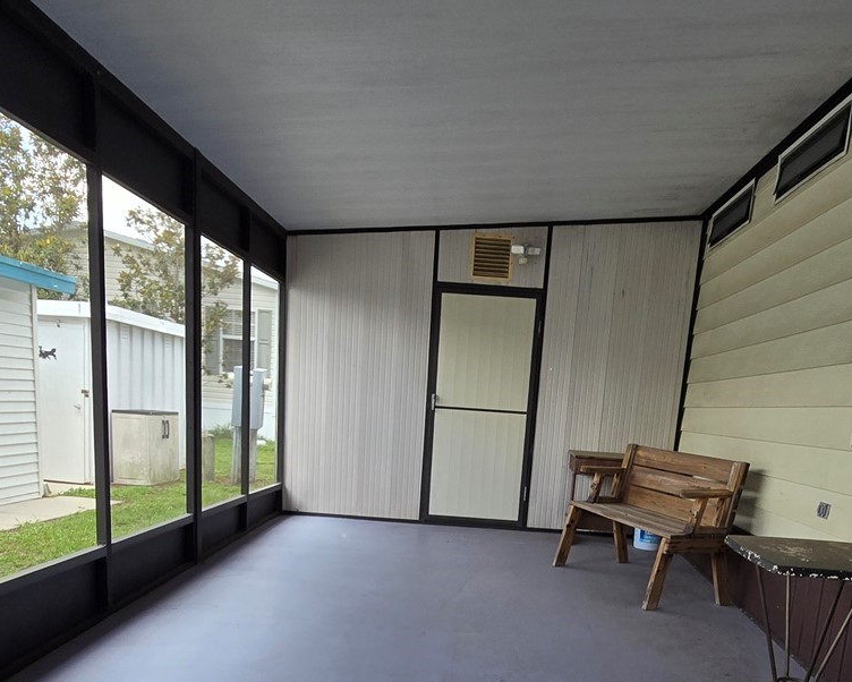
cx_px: 466
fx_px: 681
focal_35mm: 27
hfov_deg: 63.9
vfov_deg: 49.2
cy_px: 572
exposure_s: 1/202
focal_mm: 2.2
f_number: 2.2
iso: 50
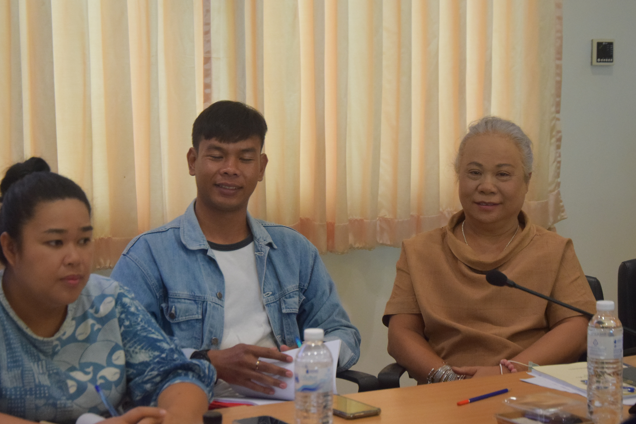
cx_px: 289
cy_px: 205
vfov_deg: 15.7
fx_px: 1537
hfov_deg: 23.4
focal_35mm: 87
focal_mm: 50
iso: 2000
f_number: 5
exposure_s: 1/200
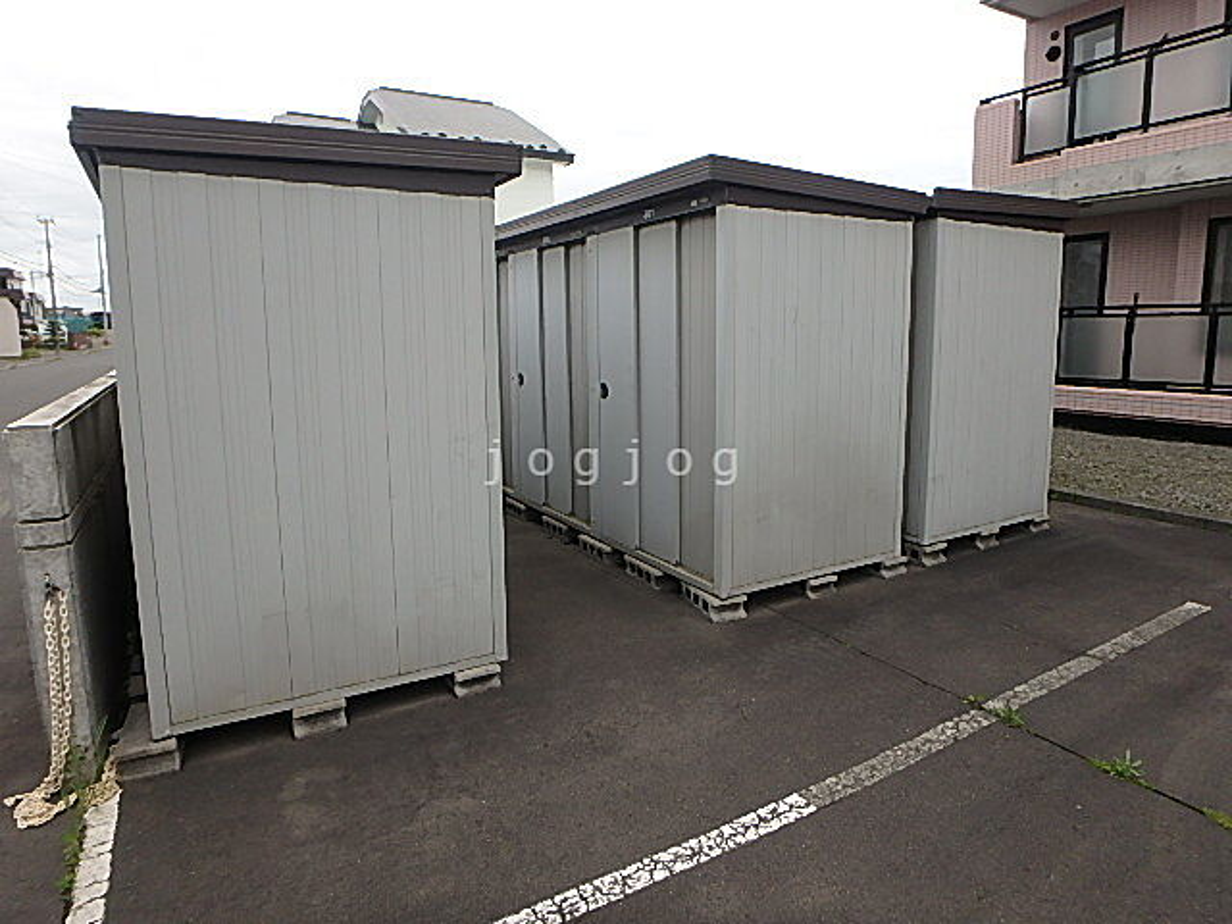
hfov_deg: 79.0
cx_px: 616
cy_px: 462
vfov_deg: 63.4
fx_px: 747
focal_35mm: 21
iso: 125
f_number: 3.5
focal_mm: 3.7
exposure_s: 1/80
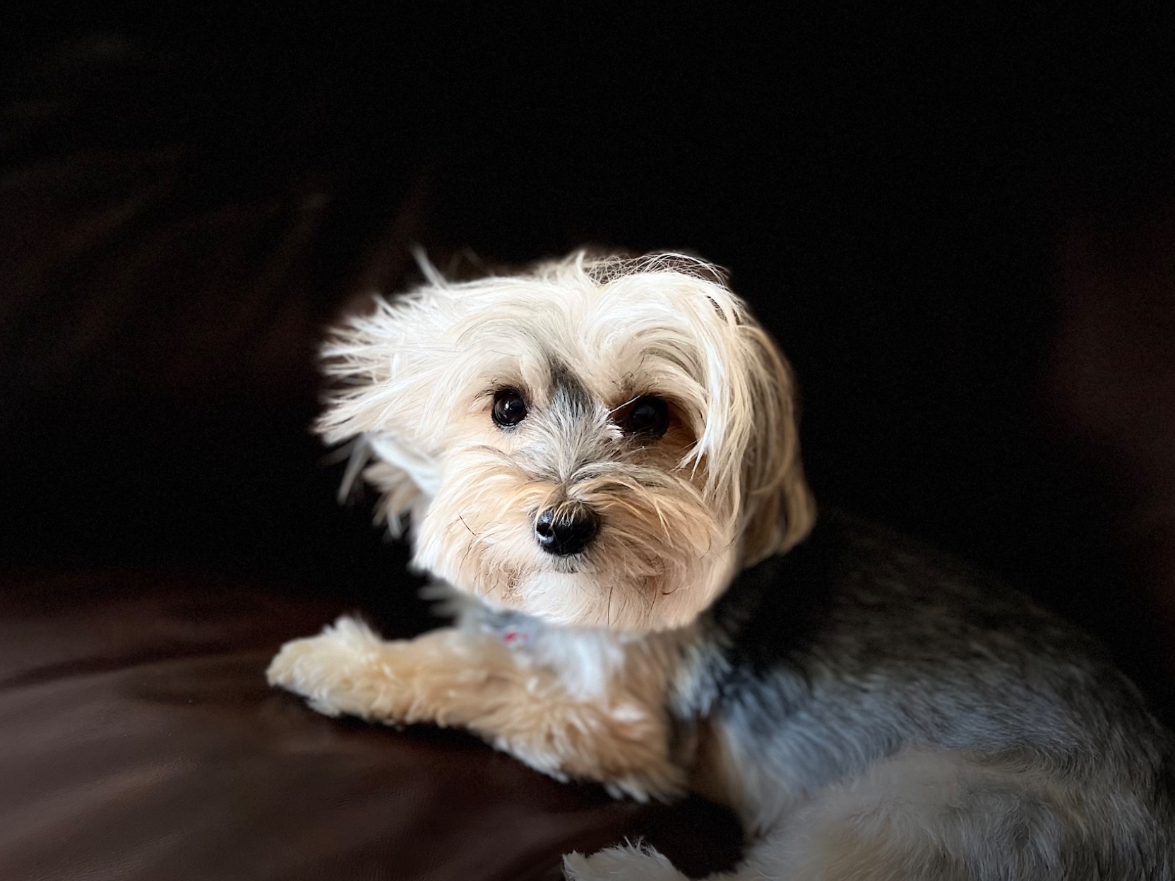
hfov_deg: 56.8
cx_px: 566
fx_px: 1086
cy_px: 477
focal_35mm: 32
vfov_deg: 44.1
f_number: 1.6
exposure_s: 1/57
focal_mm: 5.1
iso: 500
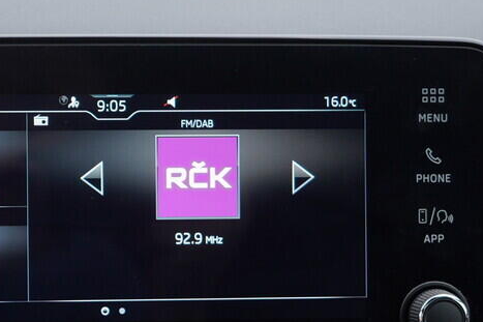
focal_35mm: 79
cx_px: 157
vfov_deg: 17.2
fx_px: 1059
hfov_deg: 25.5
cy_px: 191
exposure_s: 1/50
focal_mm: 24
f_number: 3.2
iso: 125
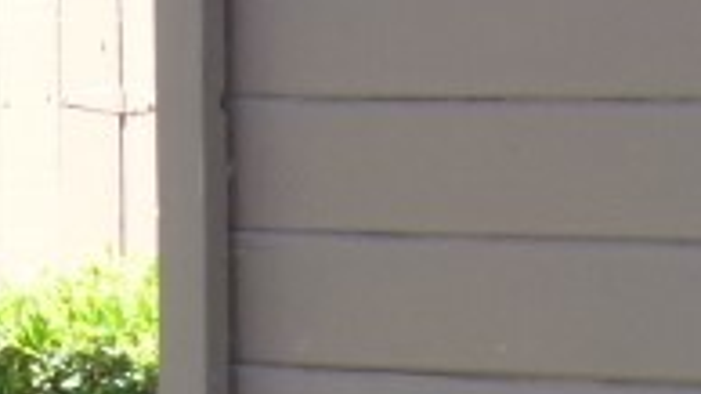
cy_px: -846
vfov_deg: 3.3
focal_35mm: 357
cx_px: -708
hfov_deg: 5.9
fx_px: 6634
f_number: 4.8
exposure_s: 1/80
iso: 100
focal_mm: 11
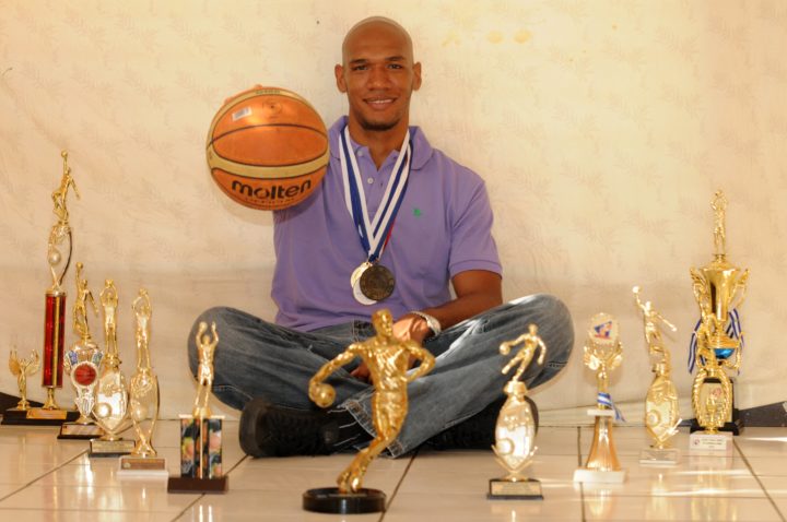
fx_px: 2292
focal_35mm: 105
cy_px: 261
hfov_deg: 19.5
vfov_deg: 13.0
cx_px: 394
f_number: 4.5
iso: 560
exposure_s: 1/160
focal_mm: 70
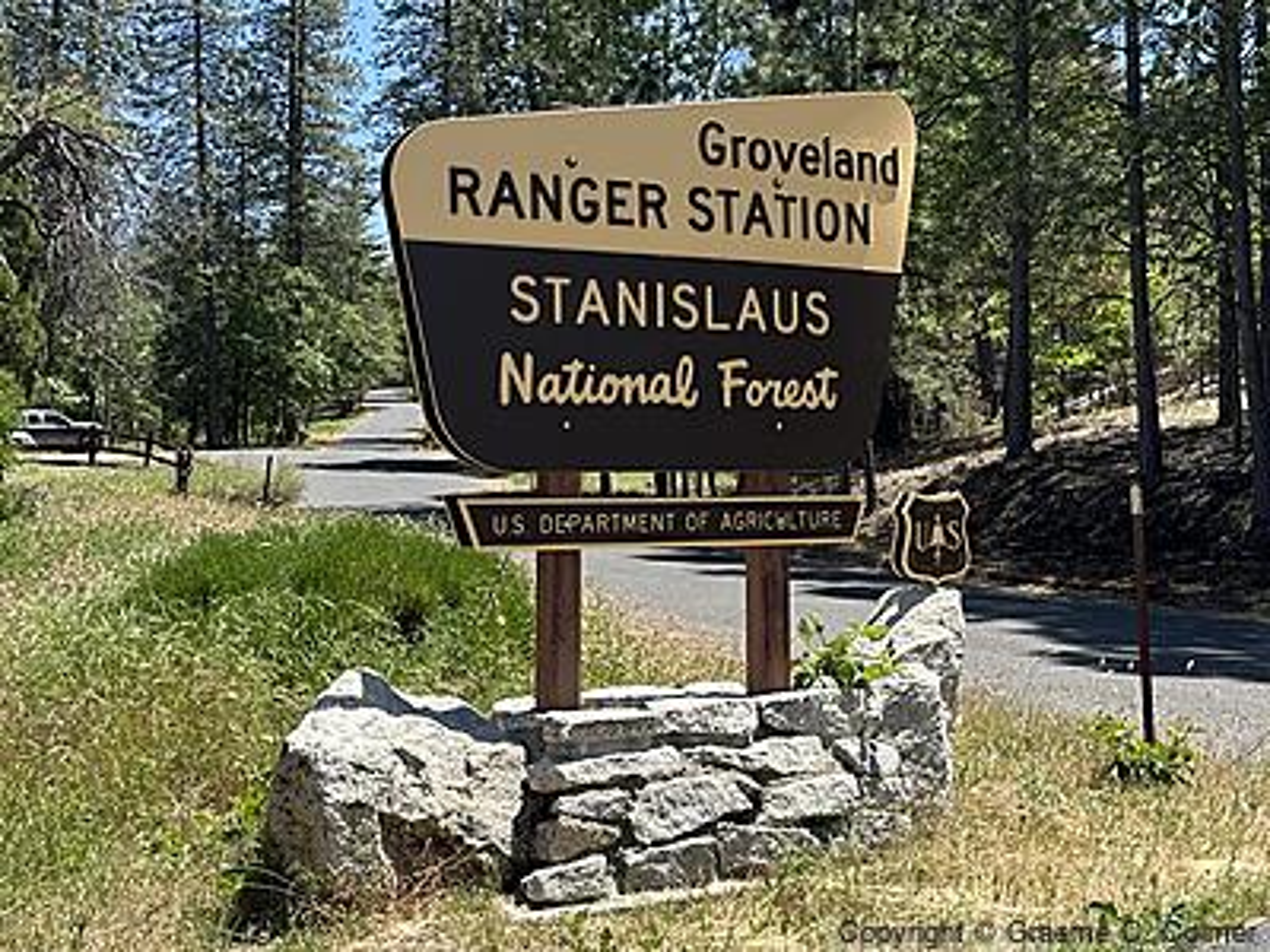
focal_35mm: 24
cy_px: 476
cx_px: 635
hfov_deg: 71.6
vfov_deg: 56.8
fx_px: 881
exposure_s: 1/2525
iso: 80
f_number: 1.78
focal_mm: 6.86
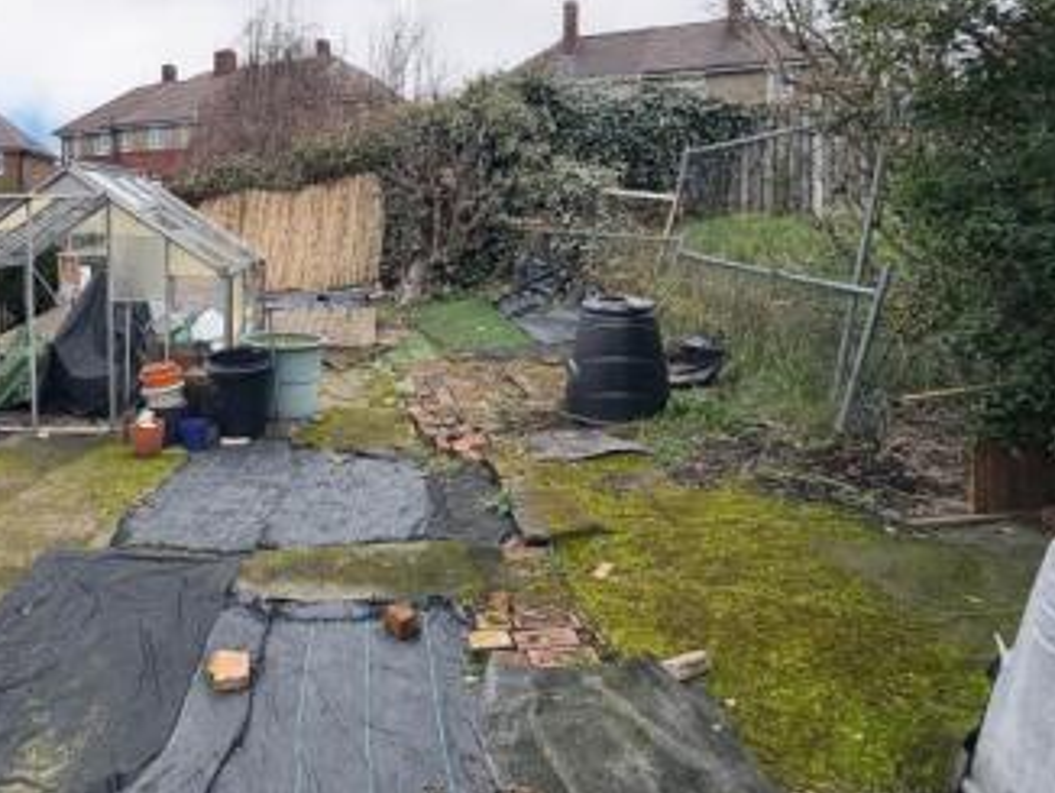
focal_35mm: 25
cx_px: 303
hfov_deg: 66.3
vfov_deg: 53.8
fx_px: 762
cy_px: 264
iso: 64
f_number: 2.2
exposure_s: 1/502
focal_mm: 2.22
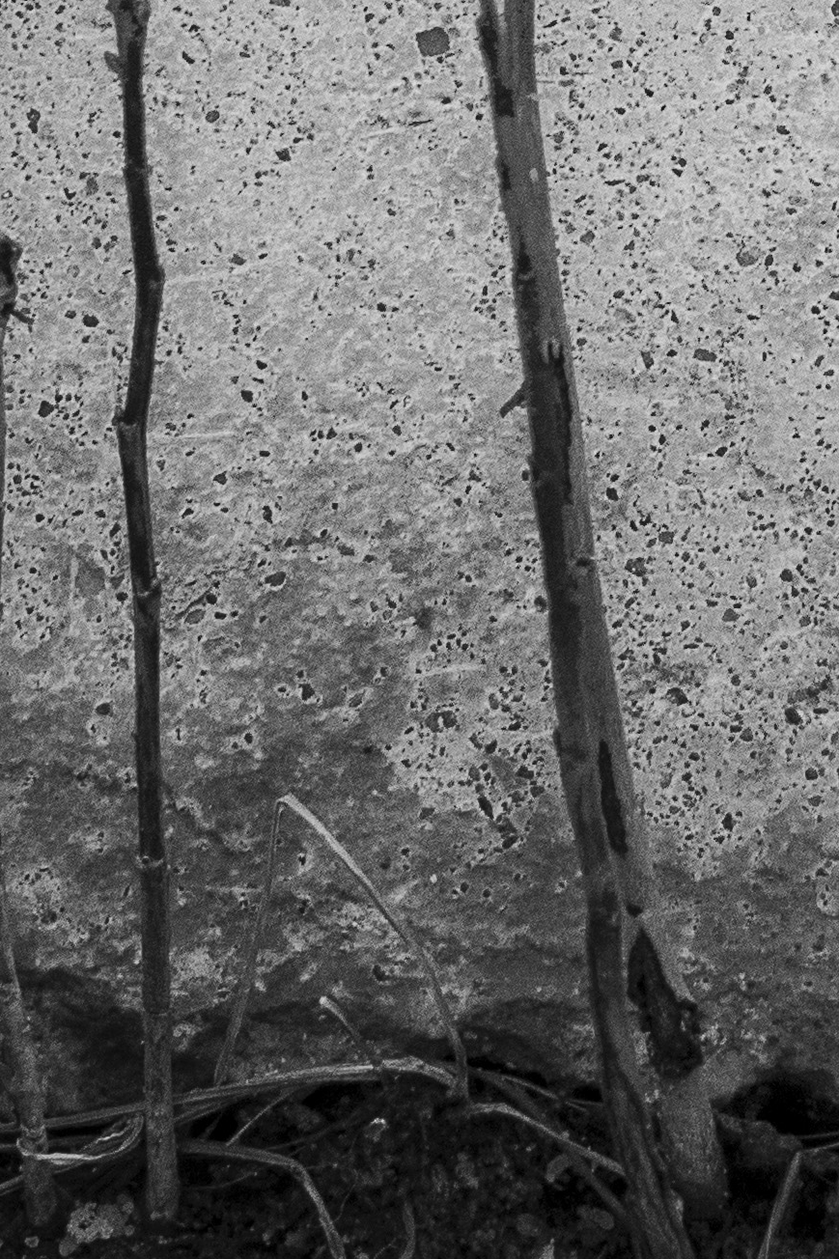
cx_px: 1203
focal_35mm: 491
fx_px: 17168
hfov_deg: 2.8
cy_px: -207
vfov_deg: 4.2
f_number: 9
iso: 320
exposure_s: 1/320
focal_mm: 42.73
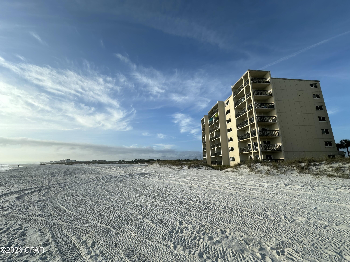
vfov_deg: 85.7
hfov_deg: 102.1
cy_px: 131
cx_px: 175
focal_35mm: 14
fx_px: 142
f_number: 2.2
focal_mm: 2.22
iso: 50
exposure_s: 1/2092
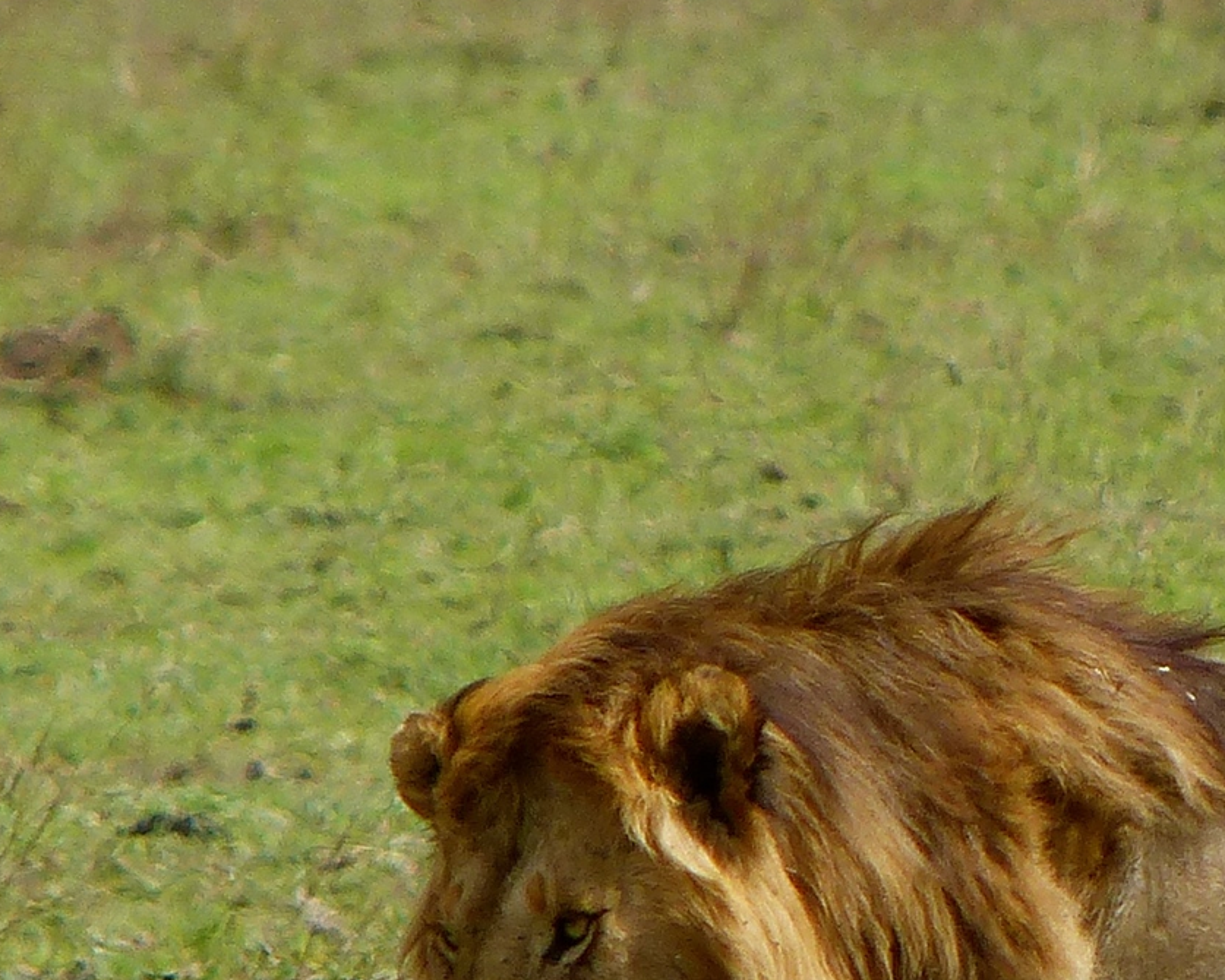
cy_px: 1068
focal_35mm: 1172
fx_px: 42501
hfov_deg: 1.7
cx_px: 1468
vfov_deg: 1.3
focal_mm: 65.8
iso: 100
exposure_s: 1/800
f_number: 4
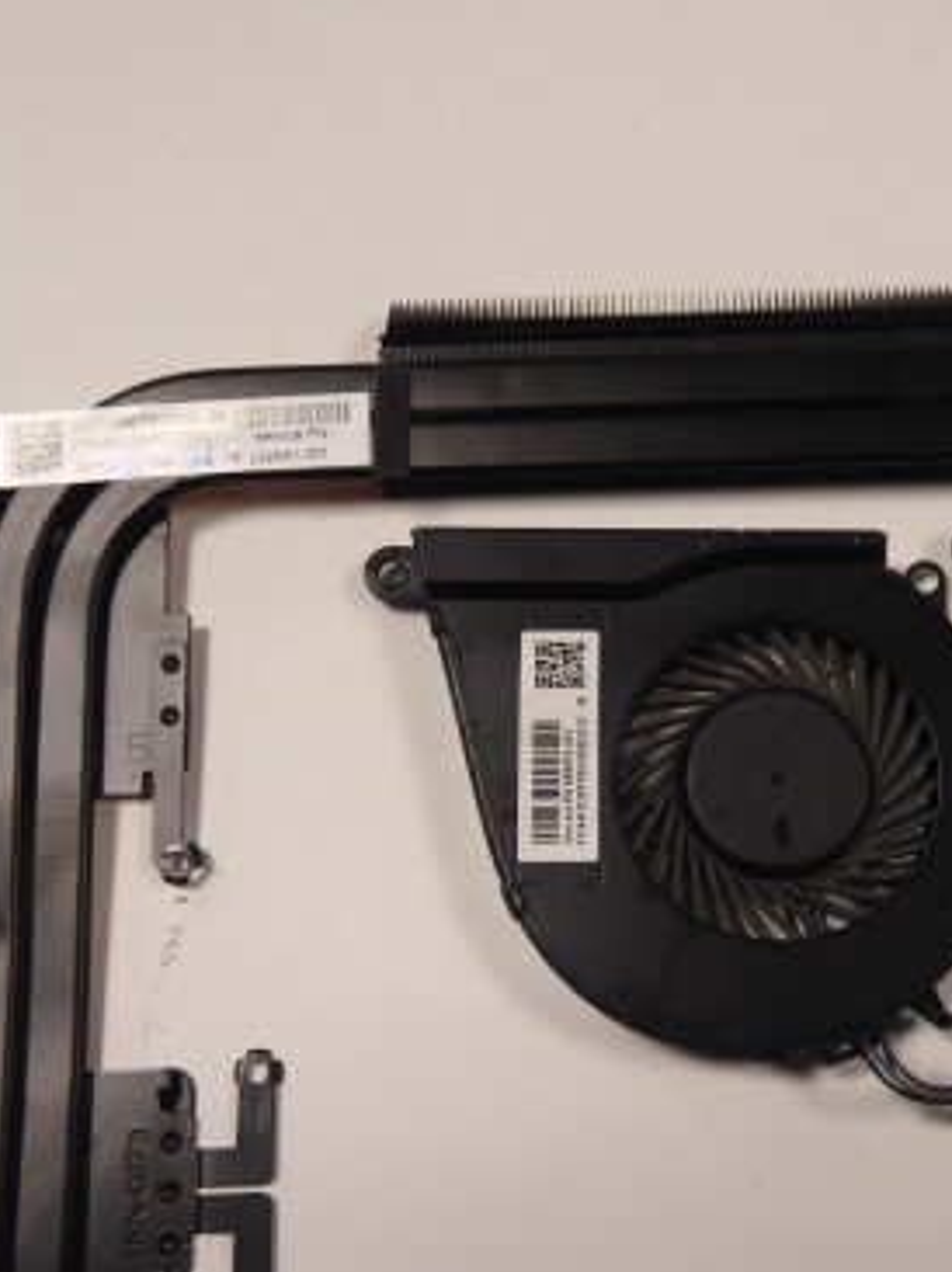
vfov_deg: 45.6
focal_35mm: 41
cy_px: 747
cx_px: 674
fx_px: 1505
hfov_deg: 34.6
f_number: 3.3
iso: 250
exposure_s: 1/60
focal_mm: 4.3
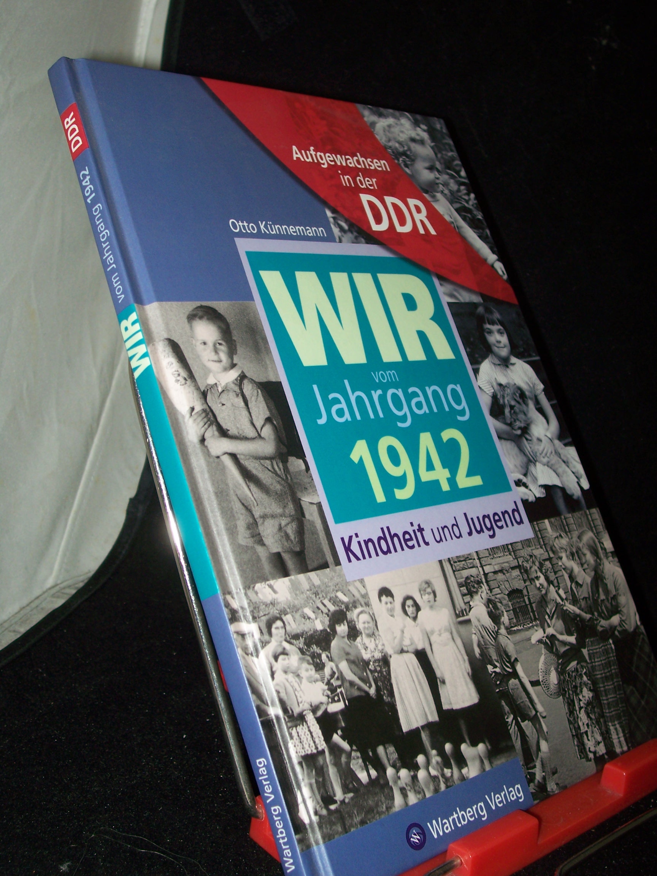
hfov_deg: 34.3
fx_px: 1063
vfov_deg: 44.8
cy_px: 438
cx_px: 328
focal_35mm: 42
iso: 80
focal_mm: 7
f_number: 2.8
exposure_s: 1/60
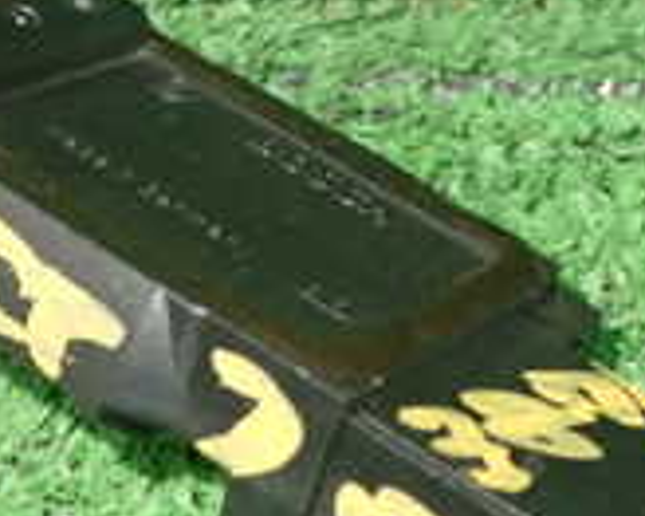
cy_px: 150
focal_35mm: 136
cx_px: 122
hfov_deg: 14.1
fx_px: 2595
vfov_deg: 11.3
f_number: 2.7
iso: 800
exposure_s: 1/30
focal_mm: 6.83
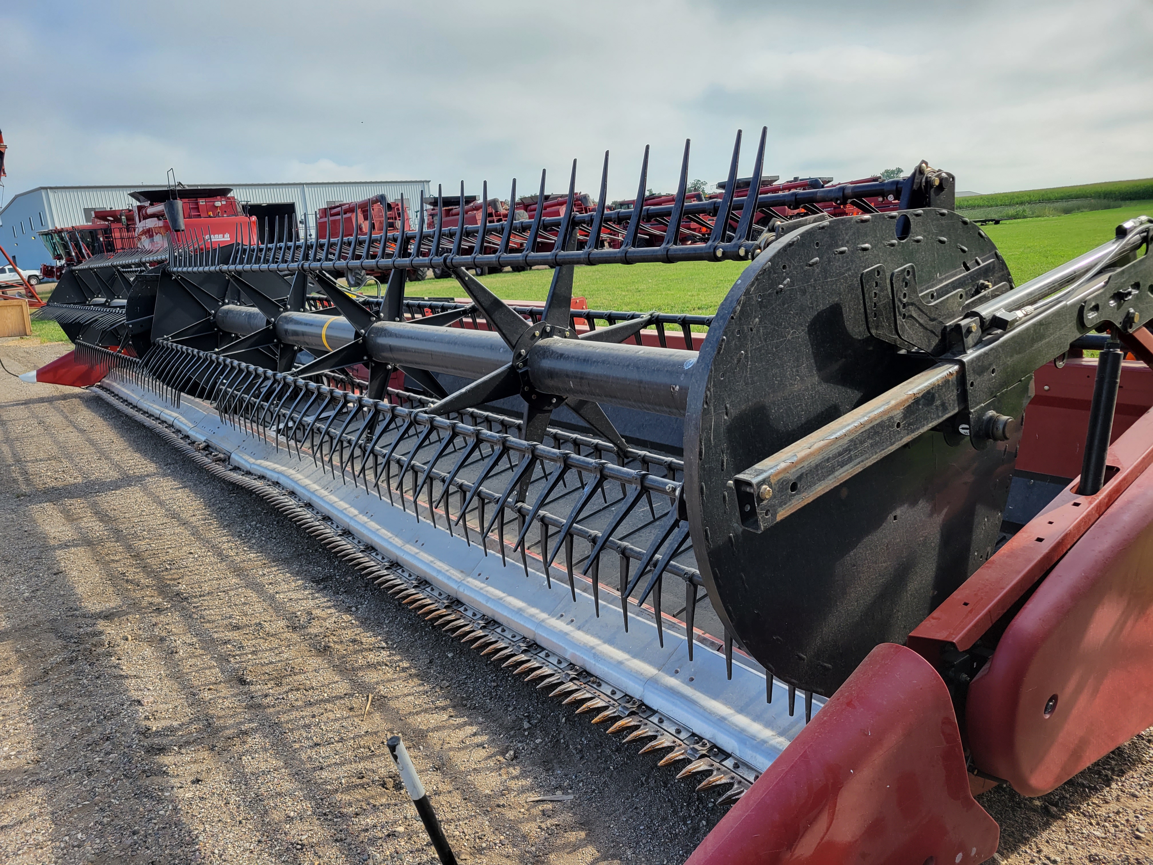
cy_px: 432
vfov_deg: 53.1
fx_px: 866
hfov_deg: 67.3
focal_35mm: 26
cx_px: 576
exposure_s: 1/1195
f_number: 1.8
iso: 40
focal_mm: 5.4
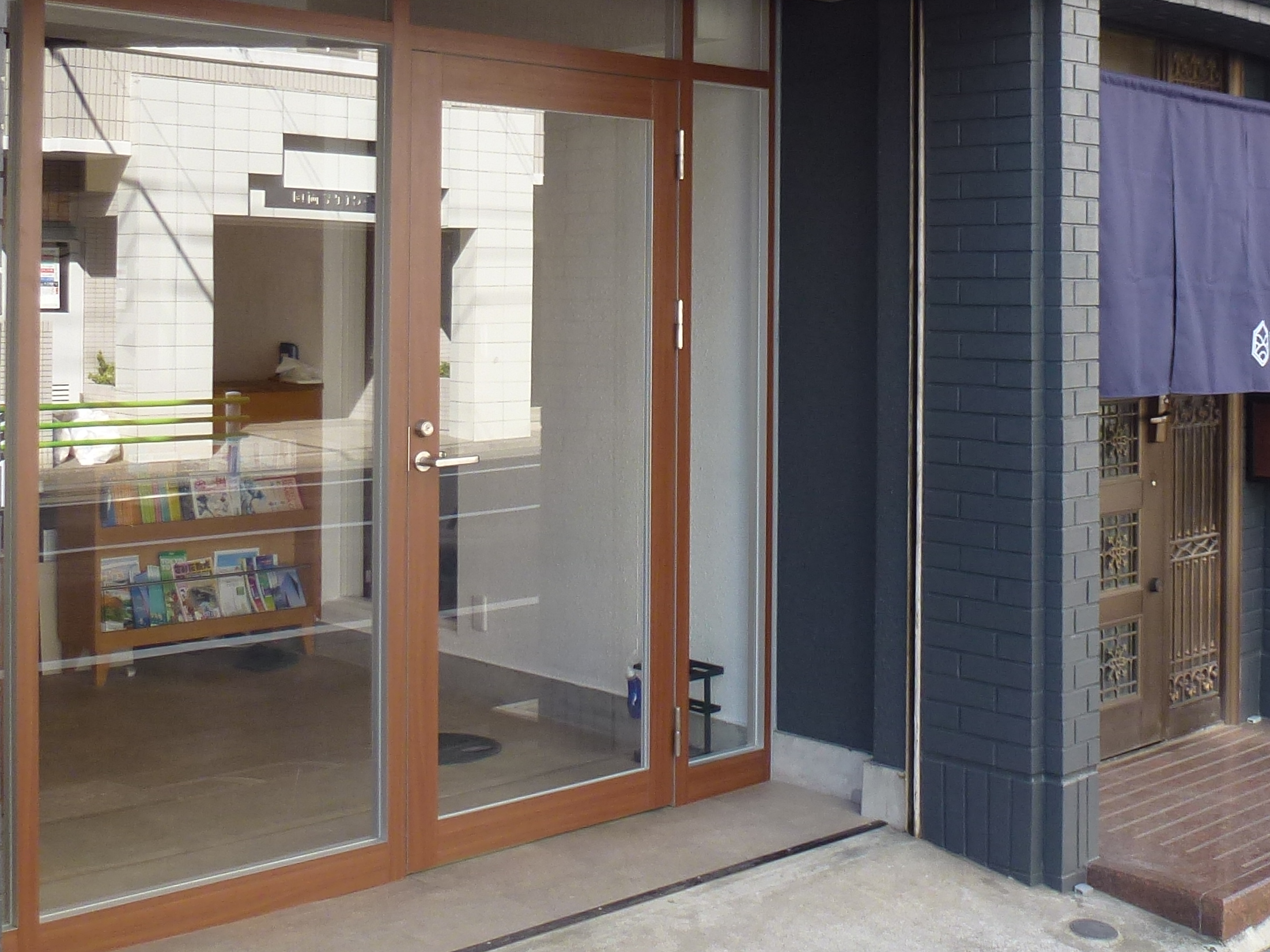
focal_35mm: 49
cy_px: 287
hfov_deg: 38.8
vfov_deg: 29.4
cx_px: 736
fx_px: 1798
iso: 100
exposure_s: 1/100
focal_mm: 4.3
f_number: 3.3
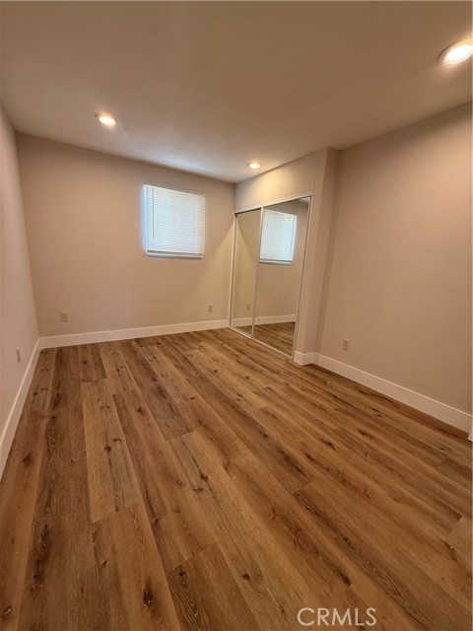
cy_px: 316
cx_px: 236
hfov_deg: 85.7
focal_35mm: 14
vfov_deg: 102.1
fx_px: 255
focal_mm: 2.22
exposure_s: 1/120
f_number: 2.2
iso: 250
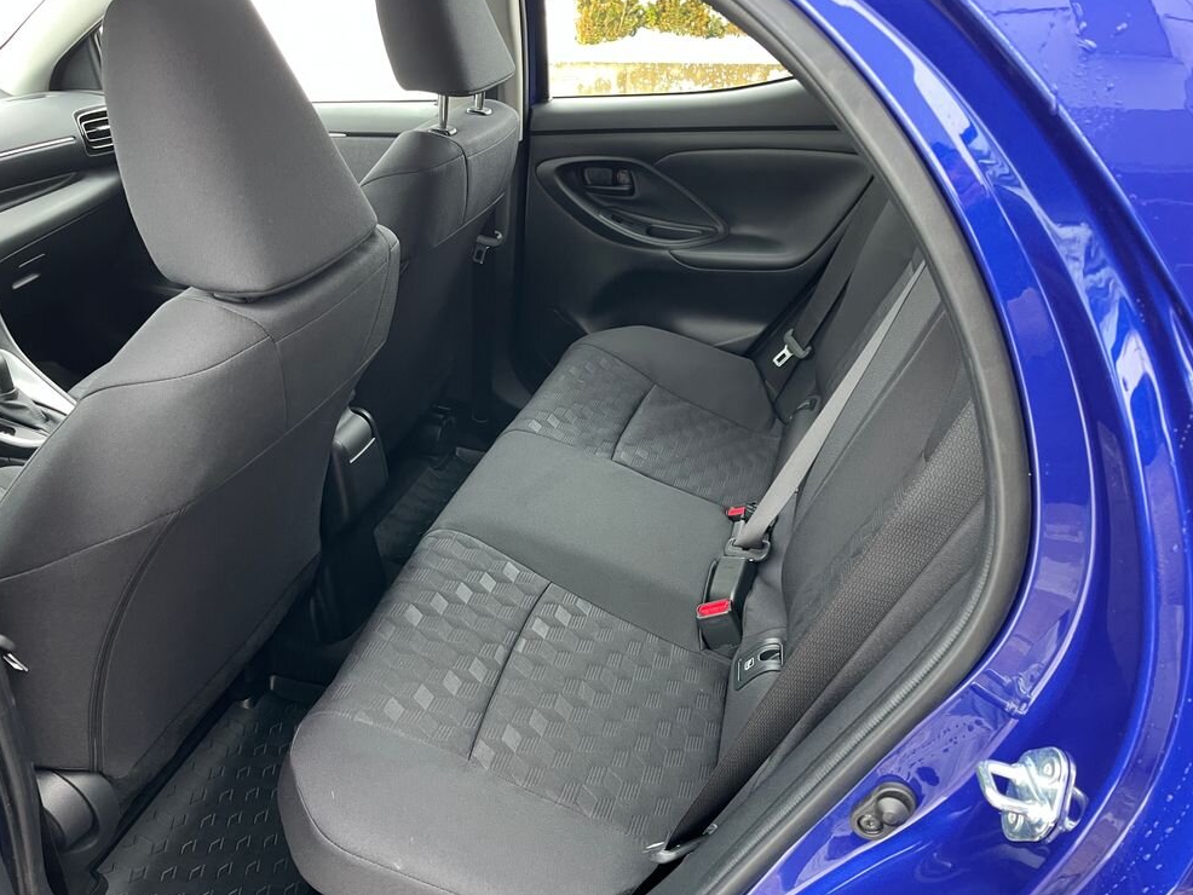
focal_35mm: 27
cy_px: 457
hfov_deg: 65.3
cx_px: 593
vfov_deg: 51.4
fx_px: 931
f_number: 1.6
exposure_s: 1/60
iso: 200
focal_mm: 5.1
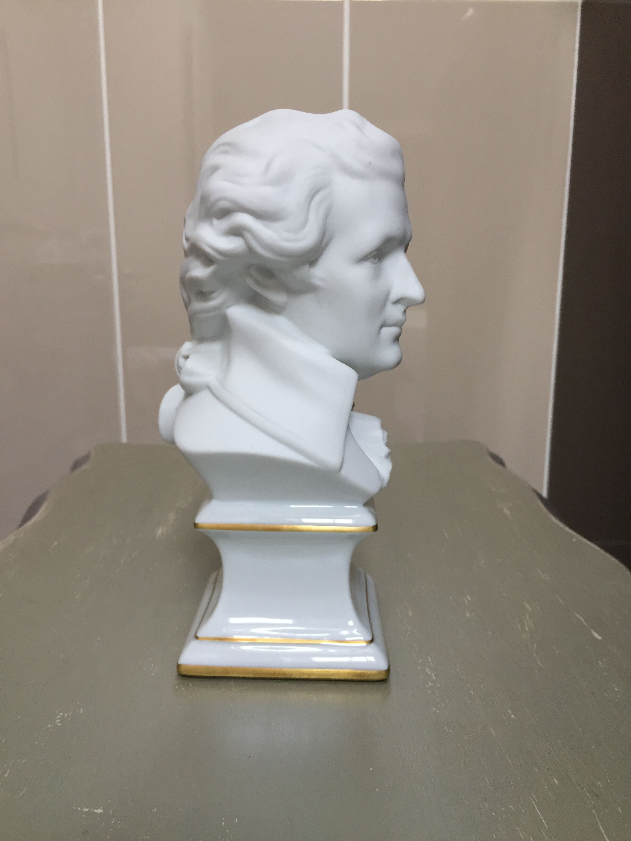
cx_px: 316
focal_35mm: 29
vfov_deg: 61.7
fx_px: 705
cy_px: 420
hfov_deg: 48.2
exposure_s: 1/33
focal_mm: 4.15
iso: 125
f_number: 2.2
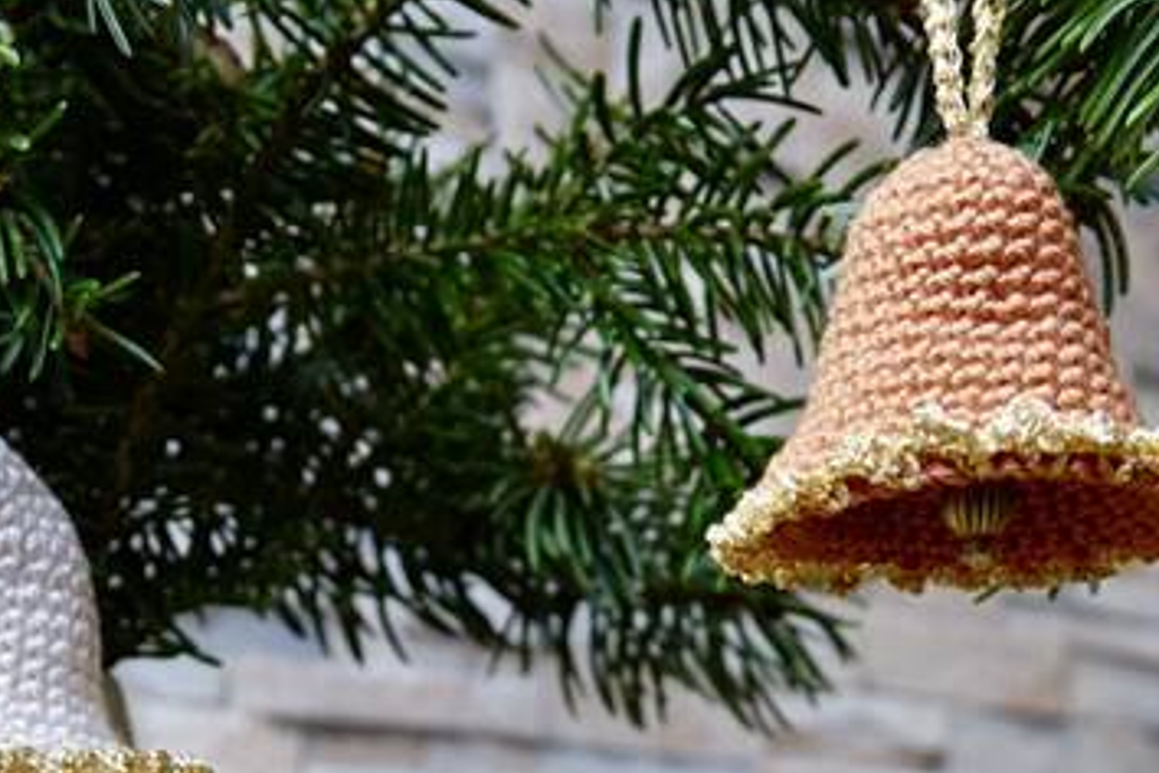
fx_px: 1223
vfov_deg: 35.0
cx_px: 350
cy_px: 314
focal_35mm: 38
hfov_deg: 49.4
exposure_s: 1/30
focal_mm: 8.8
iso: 100
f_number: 2.5
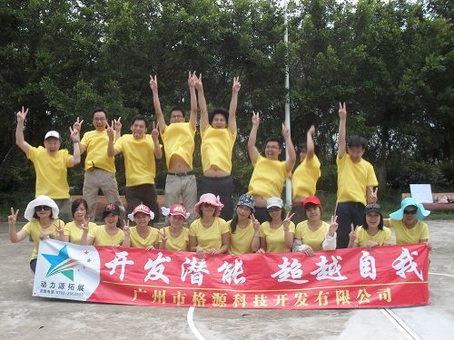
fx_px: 459
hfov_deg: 52.6
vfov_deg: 40.7
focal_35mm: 35
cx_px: 227
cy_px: 170
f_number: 8.4
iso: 100
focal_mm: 6.3
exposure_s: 1/90
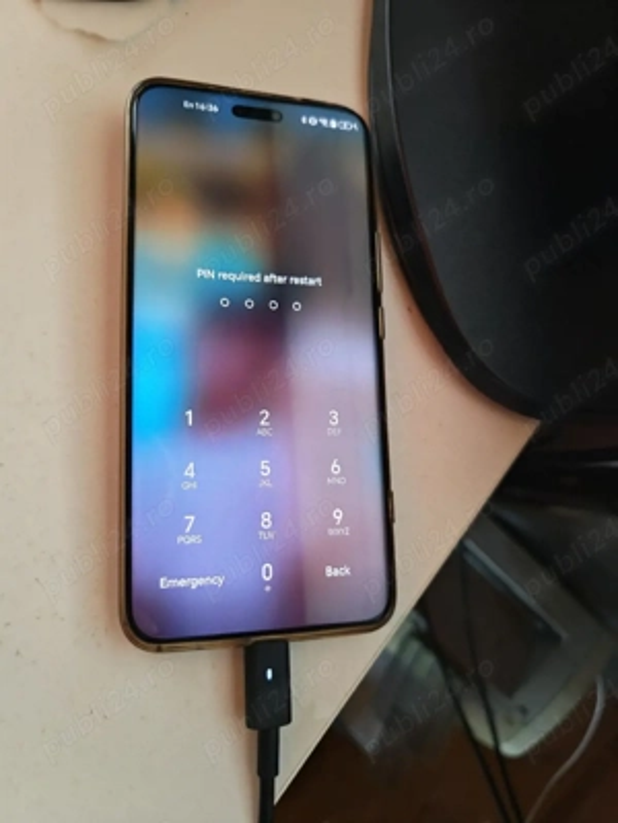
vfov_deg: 73.9
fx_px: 547
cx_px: 309
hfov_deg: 58.9
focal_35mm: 23
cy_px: 412
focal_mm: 5.4
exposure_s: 1/33
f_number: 1.6
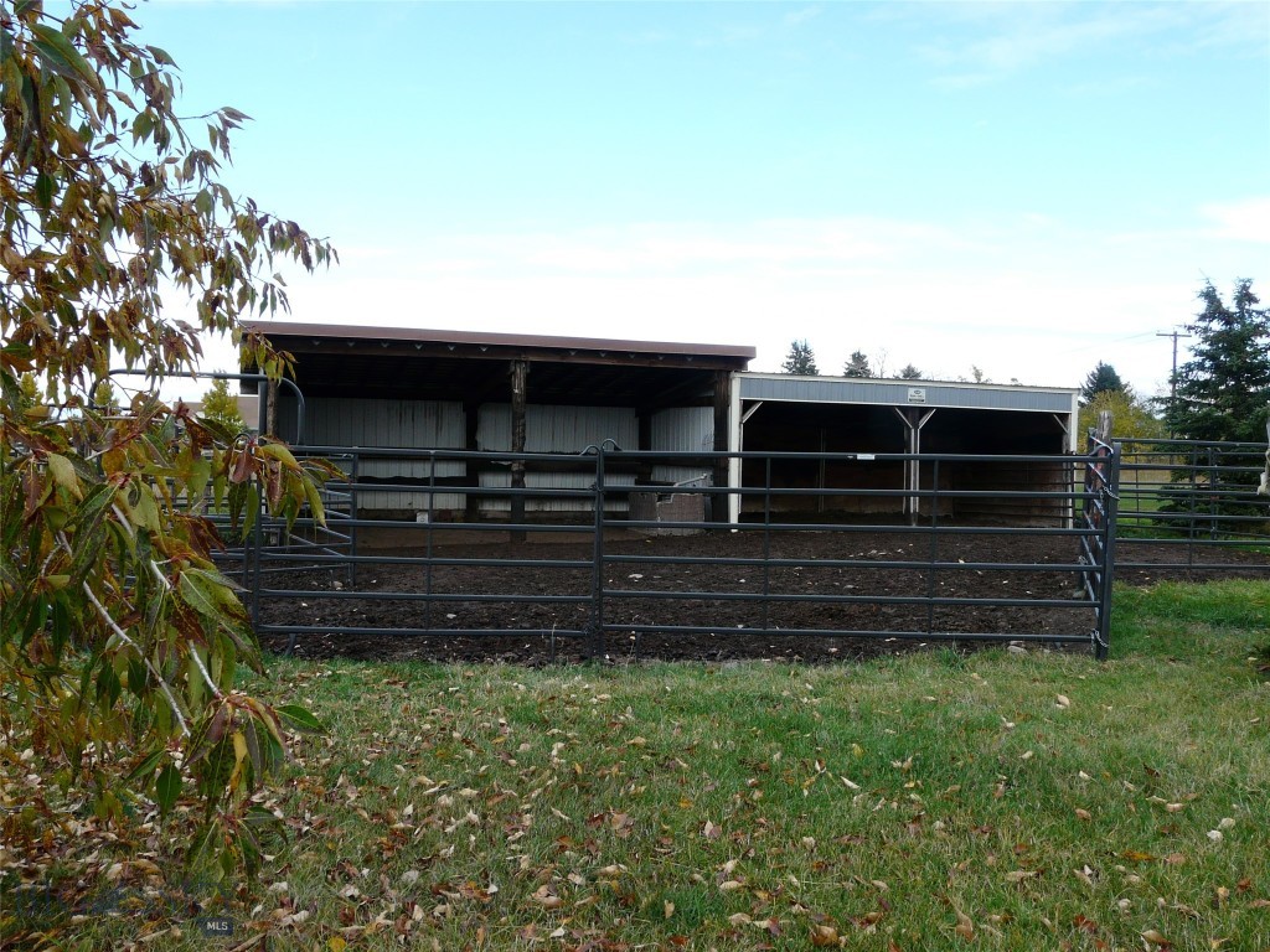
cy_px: 476
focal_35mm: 29
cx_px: 635
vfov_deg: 48.2
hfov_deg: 61.7
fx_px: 1064
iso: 100
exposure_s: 1/200
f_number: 5
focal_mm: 4.7
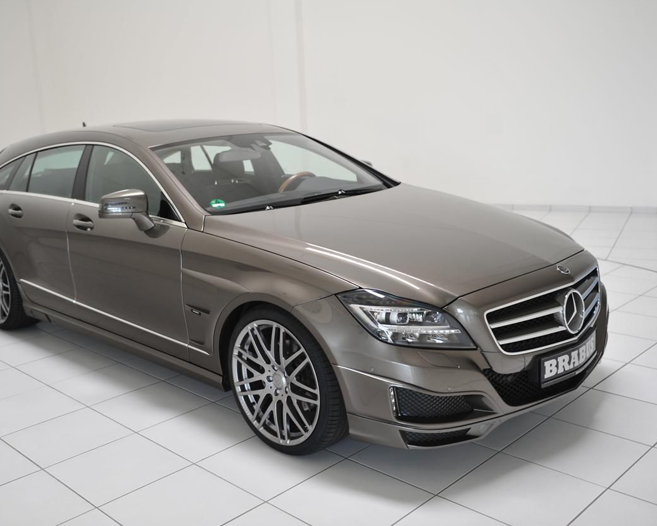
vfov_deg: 40.1
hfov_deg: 49.1
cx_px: 308
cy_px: 261
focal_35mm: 37
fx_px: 719
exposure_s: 1/13
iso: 200
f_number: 2.8
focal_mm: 32
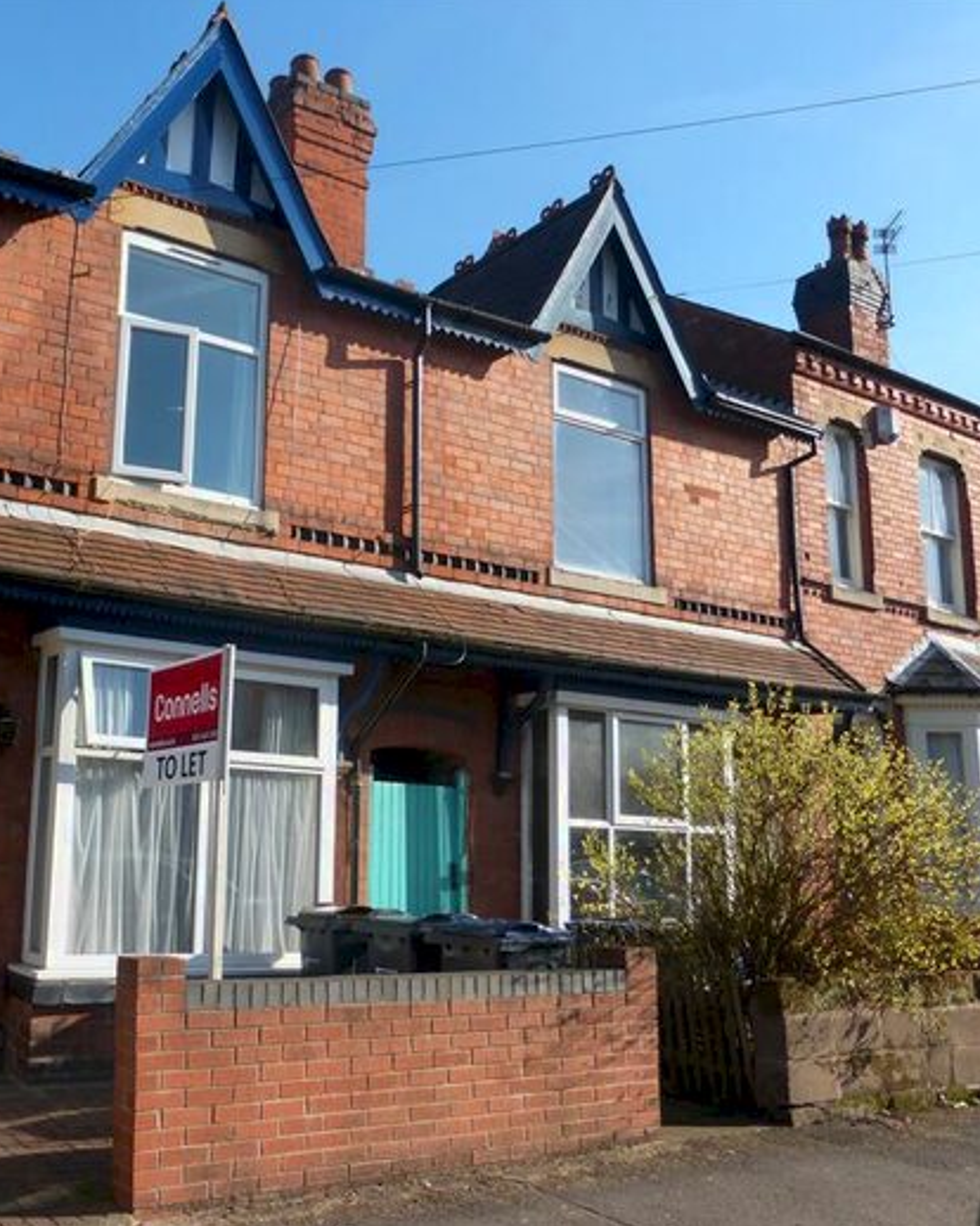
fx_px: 1197
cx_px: 260
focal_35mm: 33
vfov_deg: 54.2
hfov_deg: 43.3
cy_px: 612
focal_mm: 4.3
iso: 100
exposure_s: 1/500
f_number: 4
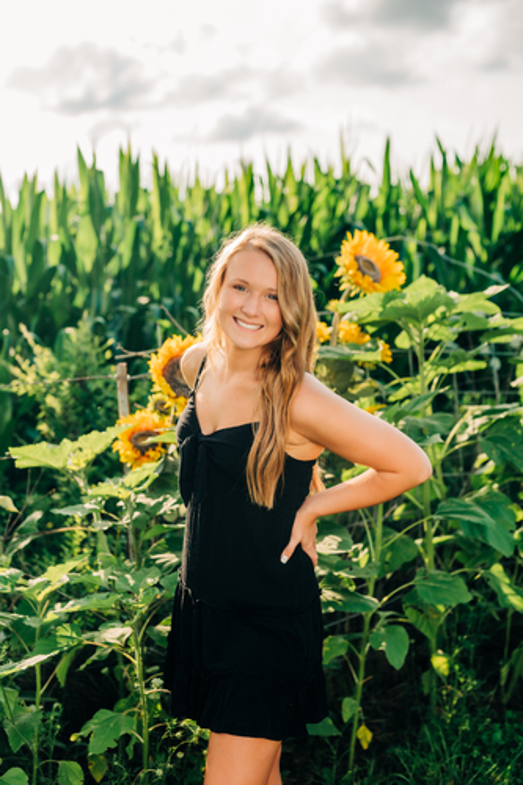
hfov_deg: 27.0
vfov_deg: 39.6
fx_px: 1090
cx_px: 262
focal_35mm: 50
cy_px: 392
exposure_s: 1/250
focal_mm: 50
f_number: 2.5
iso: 100
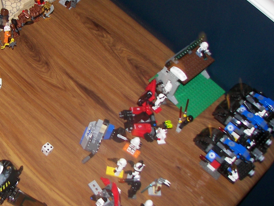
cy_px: 80
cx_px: 44
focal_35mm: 72
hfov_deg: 26.4
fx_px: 570
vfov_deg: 20.4
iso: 100
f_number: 2.8
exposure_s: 1/30
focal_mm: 6
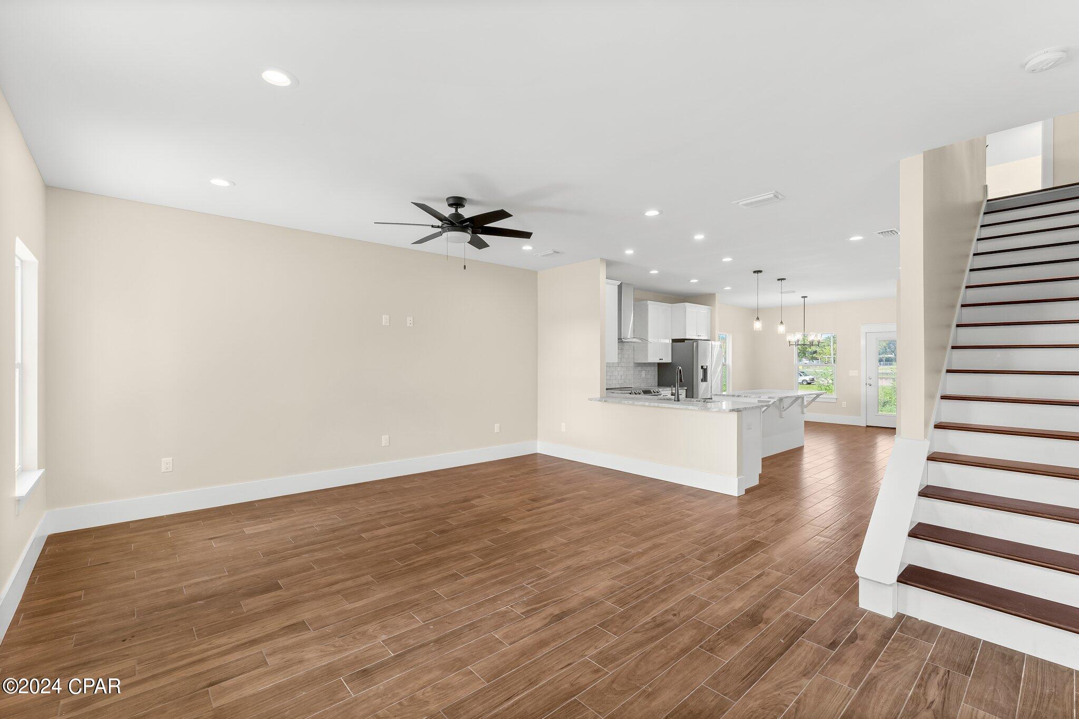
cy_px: 360
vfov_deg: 75.1
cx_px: 540
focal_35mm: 16
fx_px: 467
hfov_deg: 98.2
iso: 640
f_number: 8
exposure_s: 1/4
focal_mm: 15.6
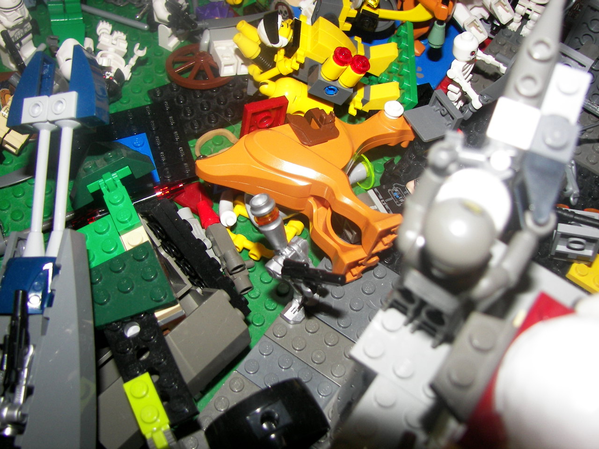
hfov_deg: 51.4
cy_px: 224
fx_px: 623
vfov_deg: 39.7
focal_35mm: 36
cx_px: 300
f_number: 2.8
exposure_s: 1/30
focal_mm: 6
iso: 100
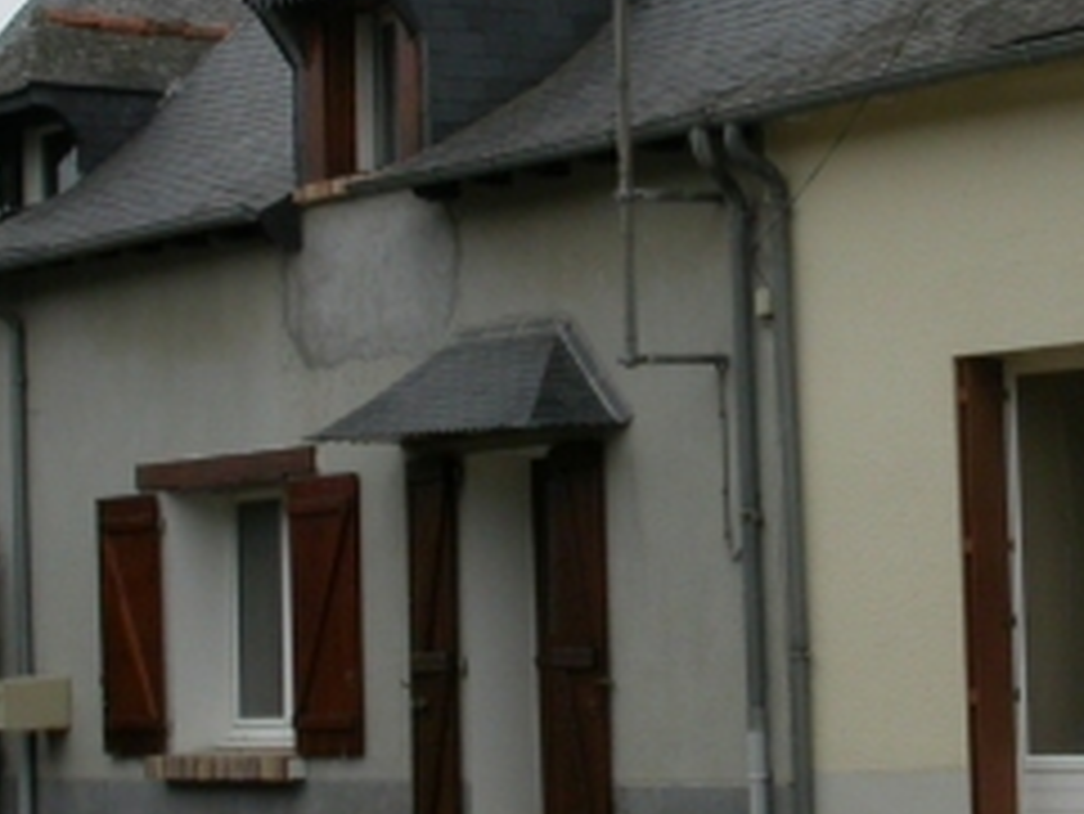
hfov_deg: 14.8
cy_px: 207
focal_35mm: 133
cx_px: 828
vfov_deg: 11.1
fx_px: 4167
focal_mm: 9.8
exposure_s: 1/192
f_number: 6.4
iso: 100
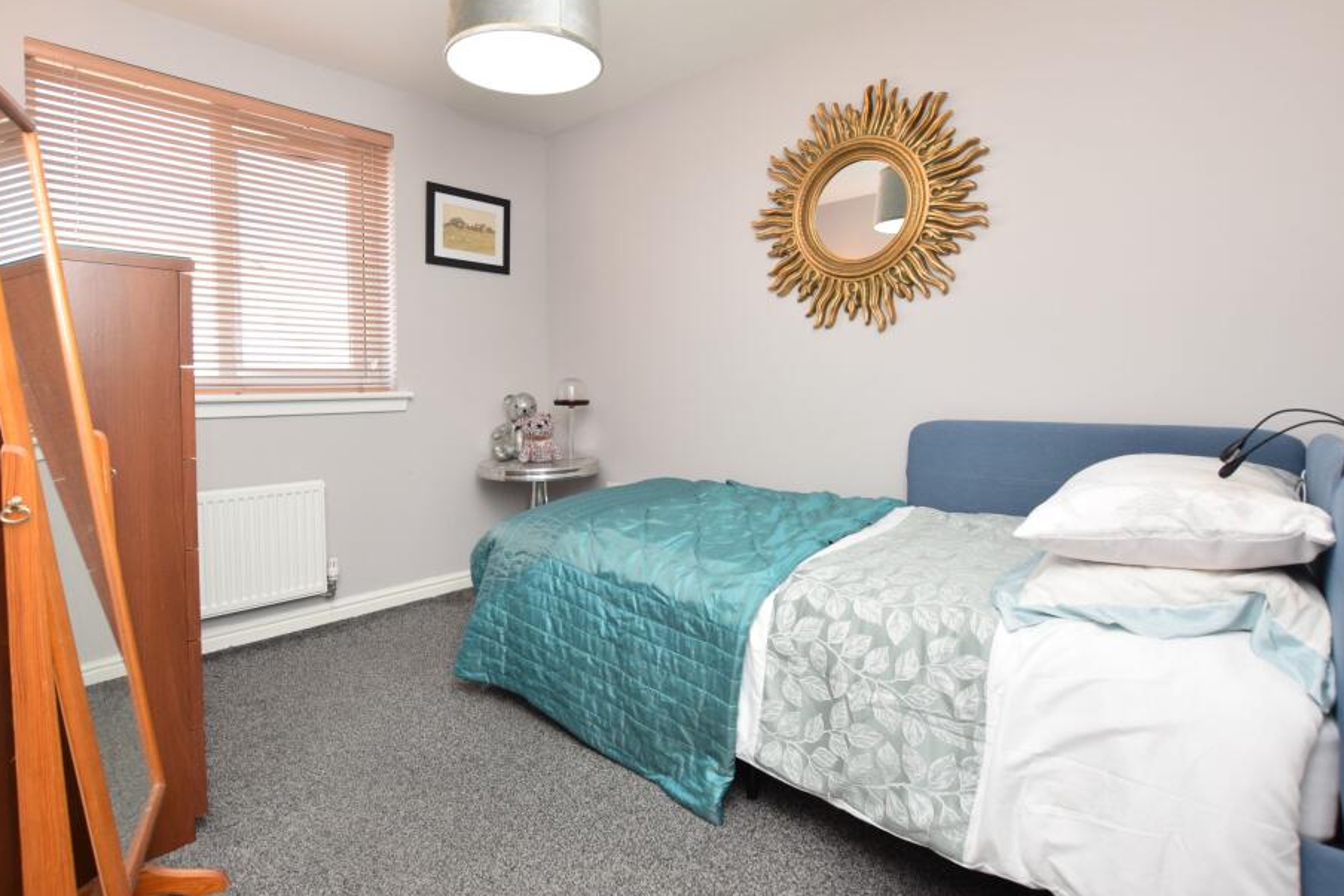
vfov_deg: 70.2
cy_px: 395
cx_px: 623
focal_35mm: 17
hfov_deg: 93.1
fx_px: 635
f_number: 5
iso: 800
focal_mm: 10
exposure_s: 1/100
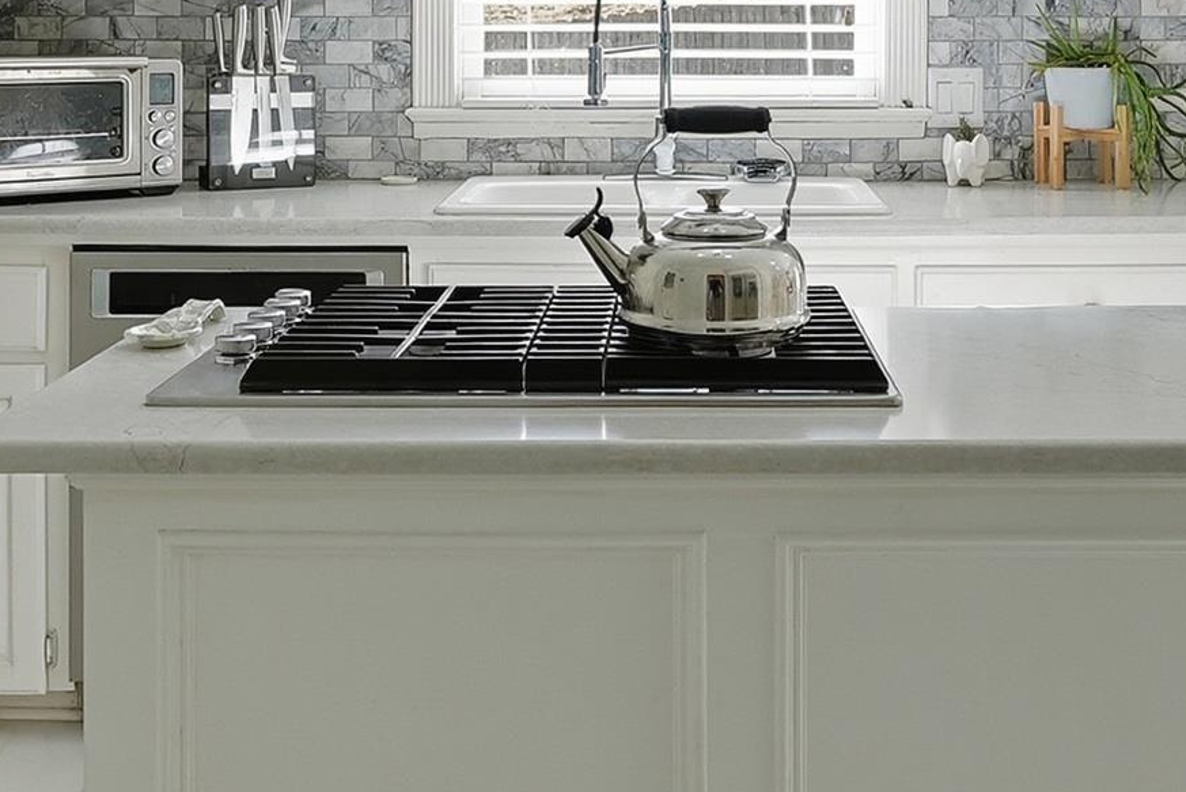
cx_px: 677
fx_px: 1813
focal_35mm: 55
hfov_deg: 36.2
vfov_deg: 23.5
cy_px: -27
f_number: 9
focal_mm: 16
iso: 250
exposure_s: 1/160
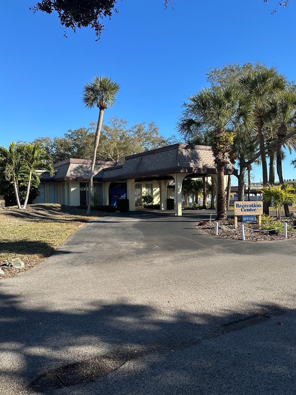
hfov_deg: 53.1
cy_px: 201
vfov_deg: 67.3
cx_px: 151
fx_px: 296
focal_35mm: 26
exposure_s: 1/2469
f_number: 1.78
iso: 80
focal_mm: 6.86
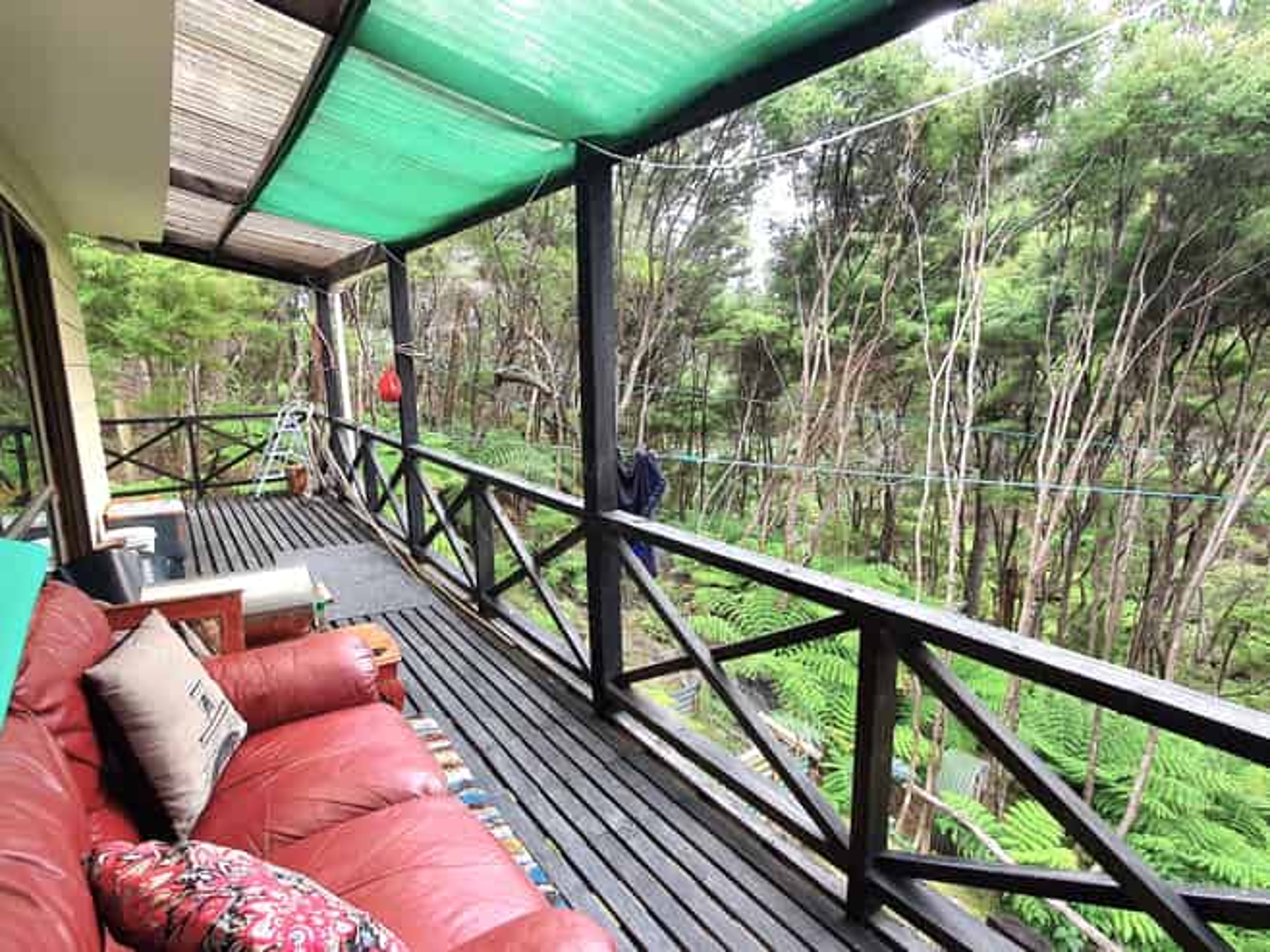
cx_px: 635
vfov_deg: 89.9
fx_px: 477
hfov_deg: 106.2
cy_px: 476
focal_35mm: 13
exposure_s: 1/100
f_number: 2.2
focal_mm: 1.8
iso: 50
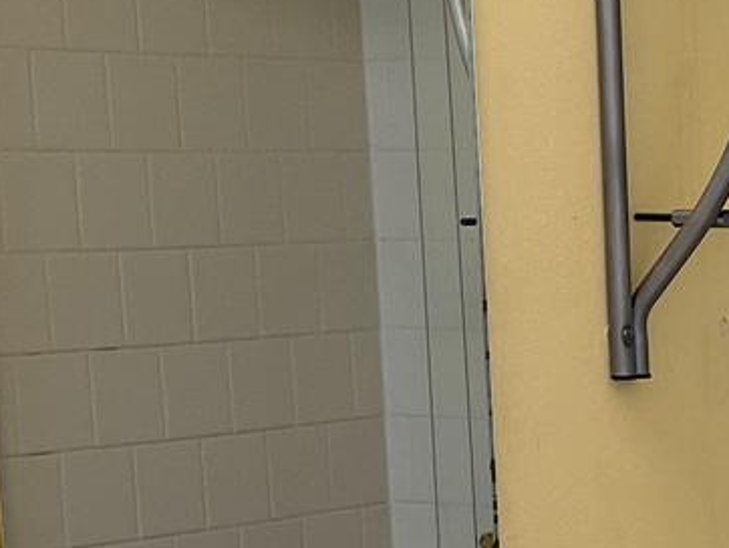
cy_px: 711
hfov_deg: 12.8
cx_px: 1055
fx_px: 3098
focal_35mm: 147
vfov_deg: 9.9
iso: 64
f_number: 1.5
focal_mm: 5.7
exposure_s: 1/161
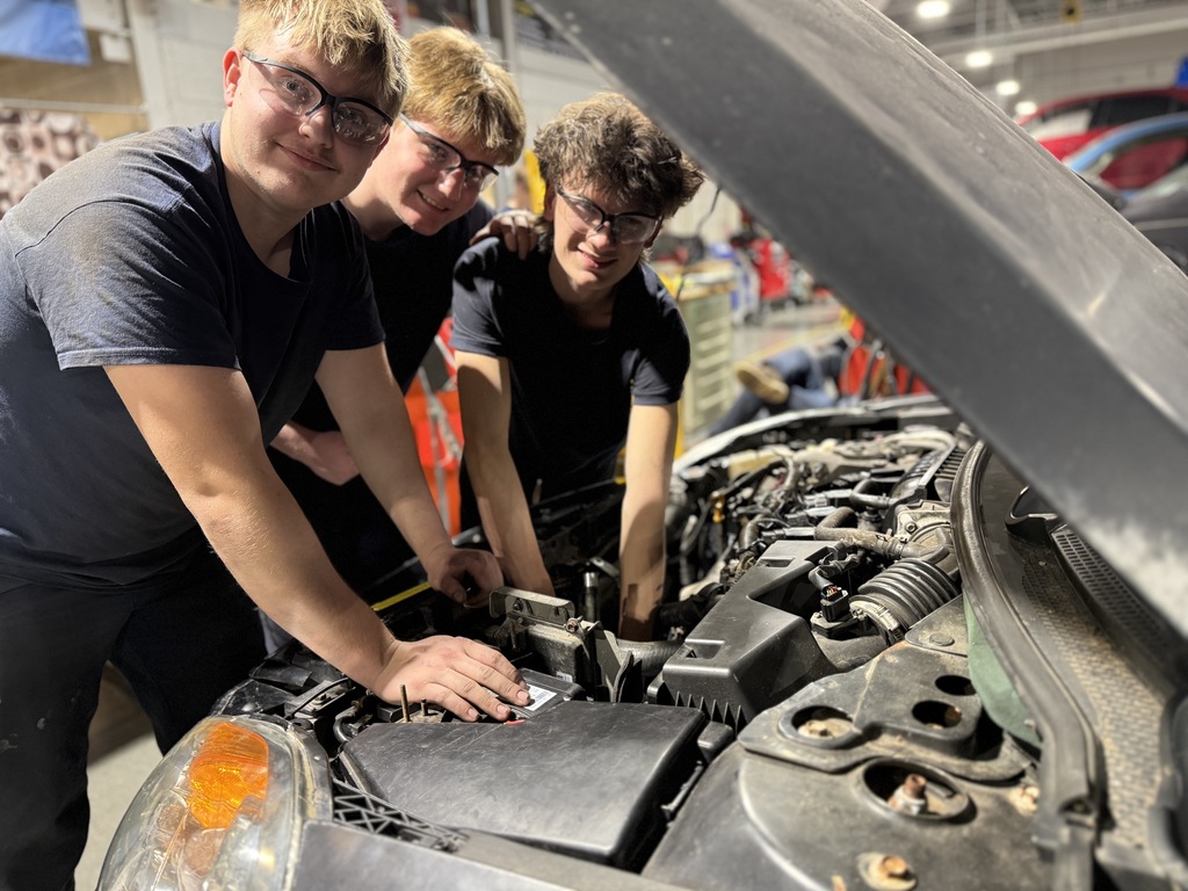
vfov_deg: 56.8
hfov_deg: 71.6
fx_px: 824
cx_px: 594
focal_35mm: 24
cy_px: 446
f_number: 1.78
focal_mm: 6.76
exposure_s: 1/60
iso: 320
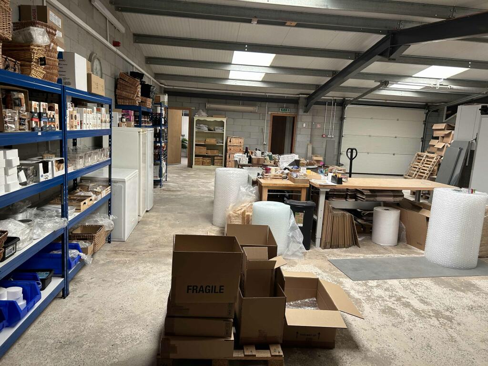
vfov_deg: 53.1
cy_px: 183
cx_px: 244
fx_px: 367
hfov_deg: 67.3
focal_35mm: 26
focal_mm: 5.7
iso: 80
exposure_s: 1/121
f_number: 1.5
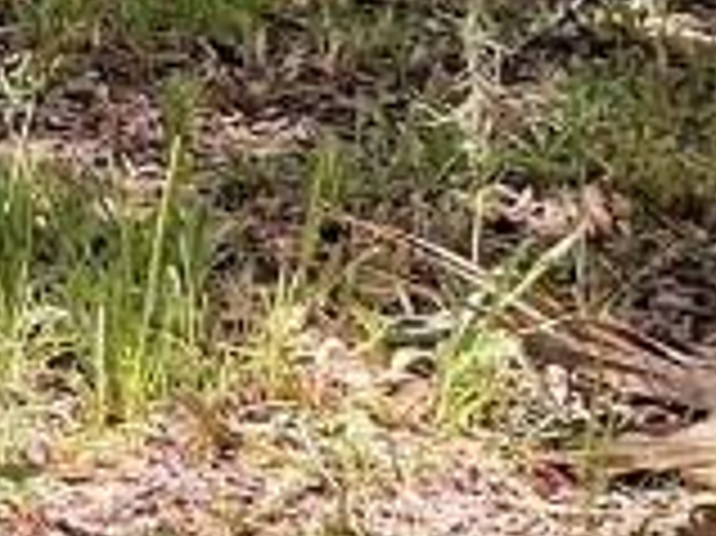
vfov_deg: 7.3
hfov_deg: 9.9
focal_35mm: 187
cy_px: -856
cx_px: -689
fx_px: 3865
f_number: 1.8
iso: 16
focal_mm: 3
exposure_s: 1/138
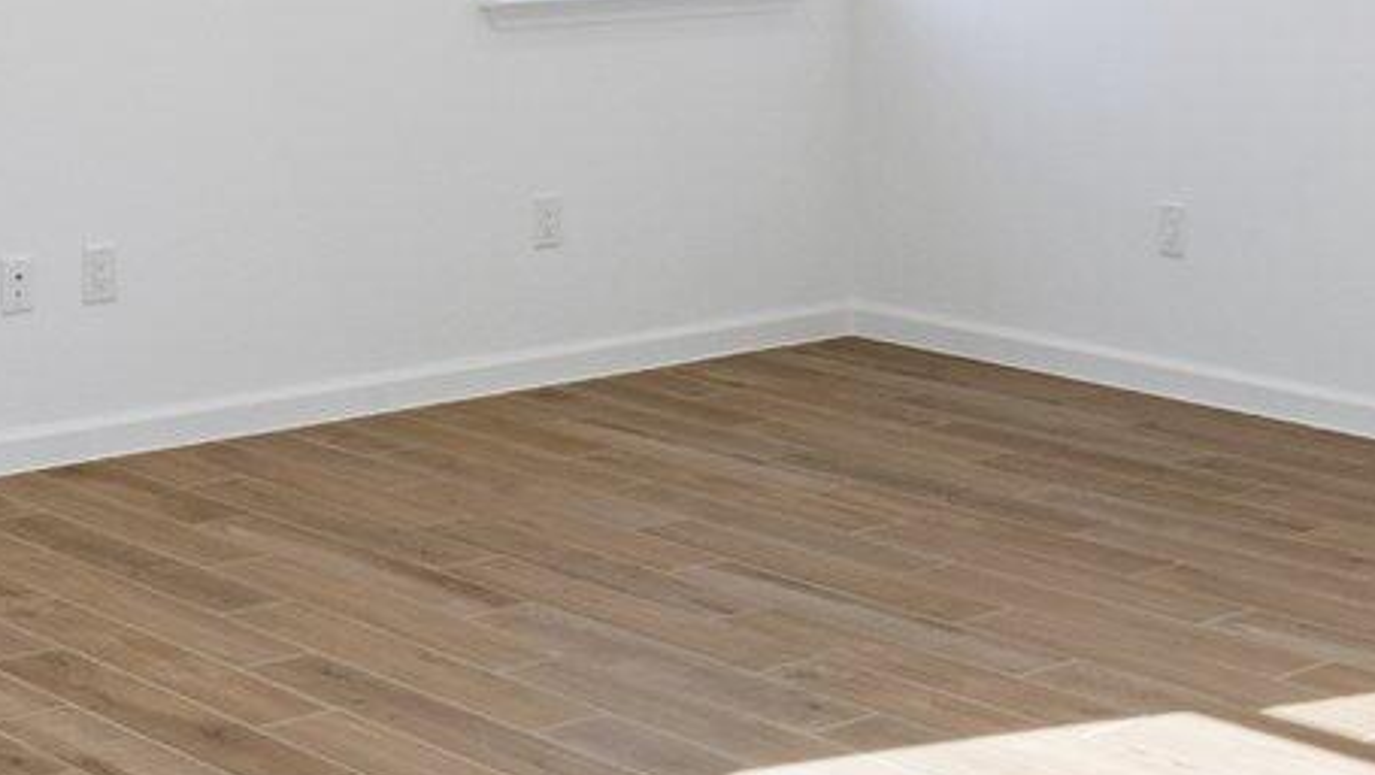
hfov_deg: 25.0
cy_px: -195
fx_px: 3101
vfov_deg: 13.8
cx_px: 806
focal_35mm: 85
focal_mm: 18
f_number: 10
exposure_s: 1/13
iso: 500
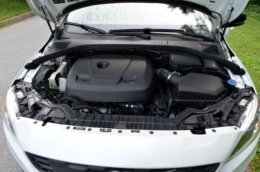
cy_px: 86
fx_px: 195
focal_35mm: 27
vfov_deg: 47.7
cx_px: 130
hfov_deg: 67.5
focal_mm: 18
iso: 200
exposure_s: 1/160
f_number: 6.3
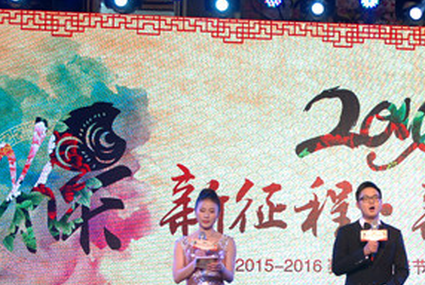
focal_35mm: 98
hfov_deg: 20.3
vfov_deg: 13.9
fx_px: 1159
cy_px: 233
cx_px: 389
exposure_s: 1/90
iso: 125
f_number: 2.8
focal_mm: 34
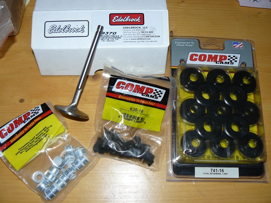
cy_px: 102
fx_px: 282
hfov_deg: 51.4
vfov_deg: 39.7
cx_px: 136
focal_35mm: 36
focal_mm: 6
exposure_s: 1/30
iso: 100
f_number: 2.8
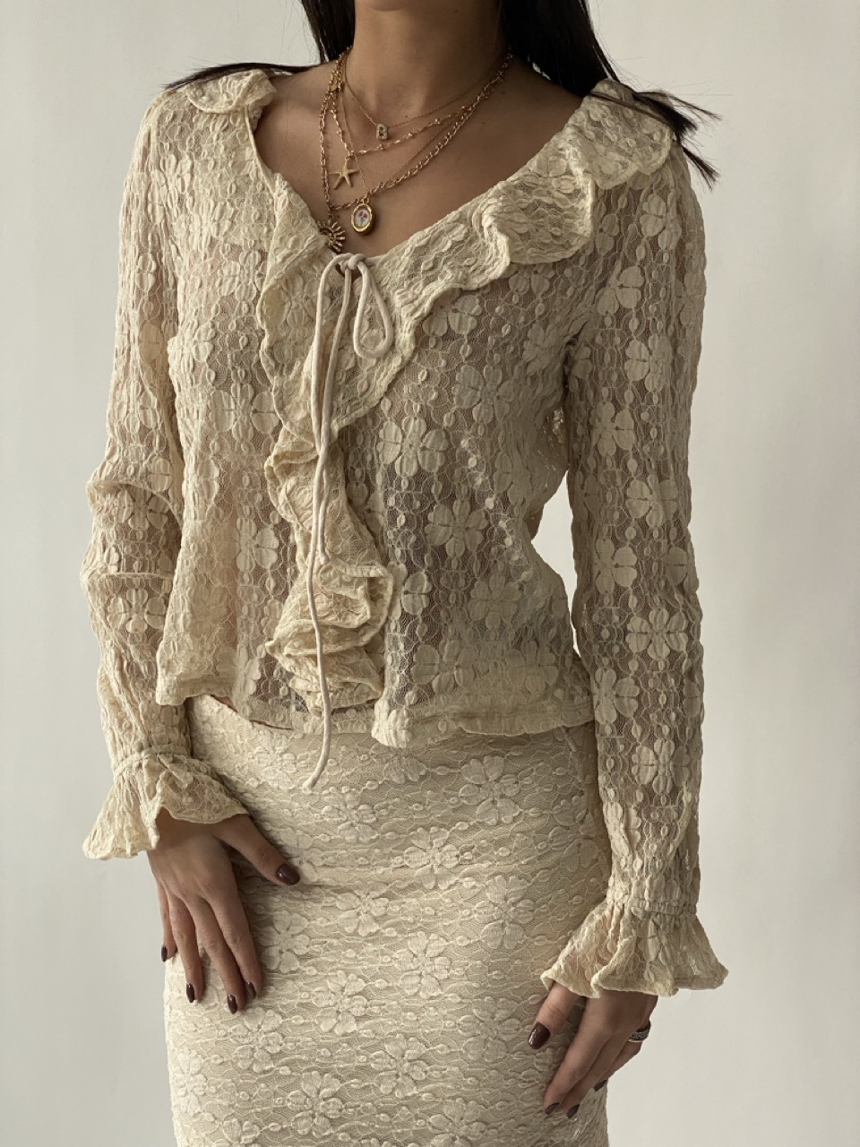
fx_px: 1723
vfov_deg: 36.8
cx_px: 430
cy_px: 574
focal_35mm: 52
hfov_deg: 28.0
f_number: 2
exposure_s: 1/100
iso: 64
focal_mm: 6
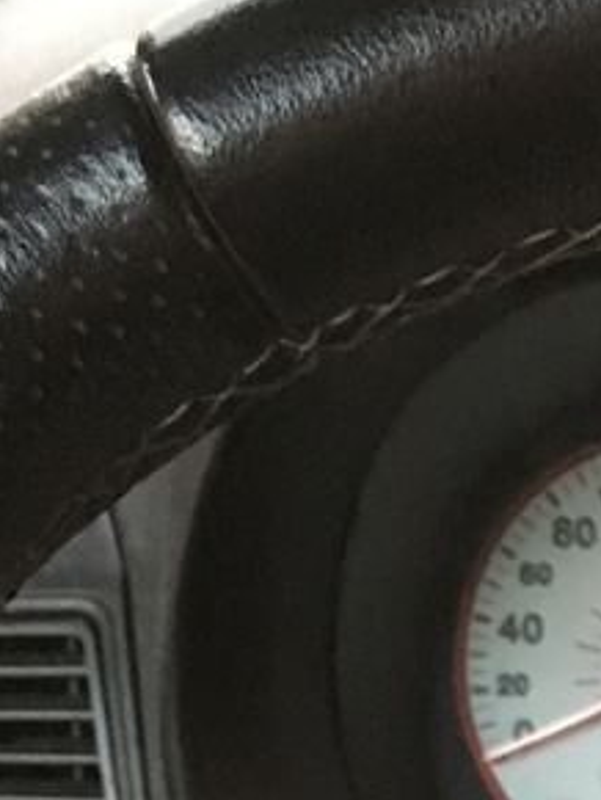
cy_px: 1553
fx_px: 2959
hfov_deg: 11.1
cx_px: 965
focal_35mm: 128
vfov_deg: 13.4
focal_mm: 4.15
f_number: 2.2
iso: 200
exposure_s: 1/17
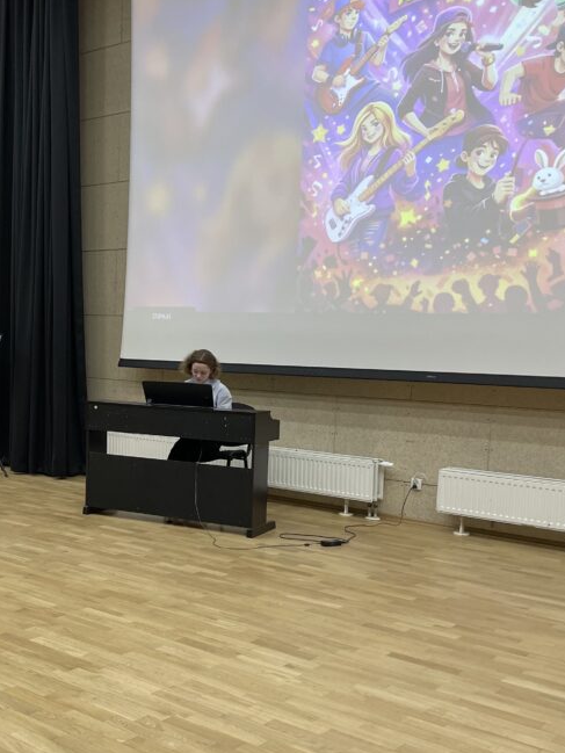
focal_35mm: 41
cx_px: 183
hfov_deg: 34.8
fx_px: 892
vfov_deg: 45.6
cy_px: 442
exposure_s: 1/60
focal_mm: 4.2
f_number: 1.6
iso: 160
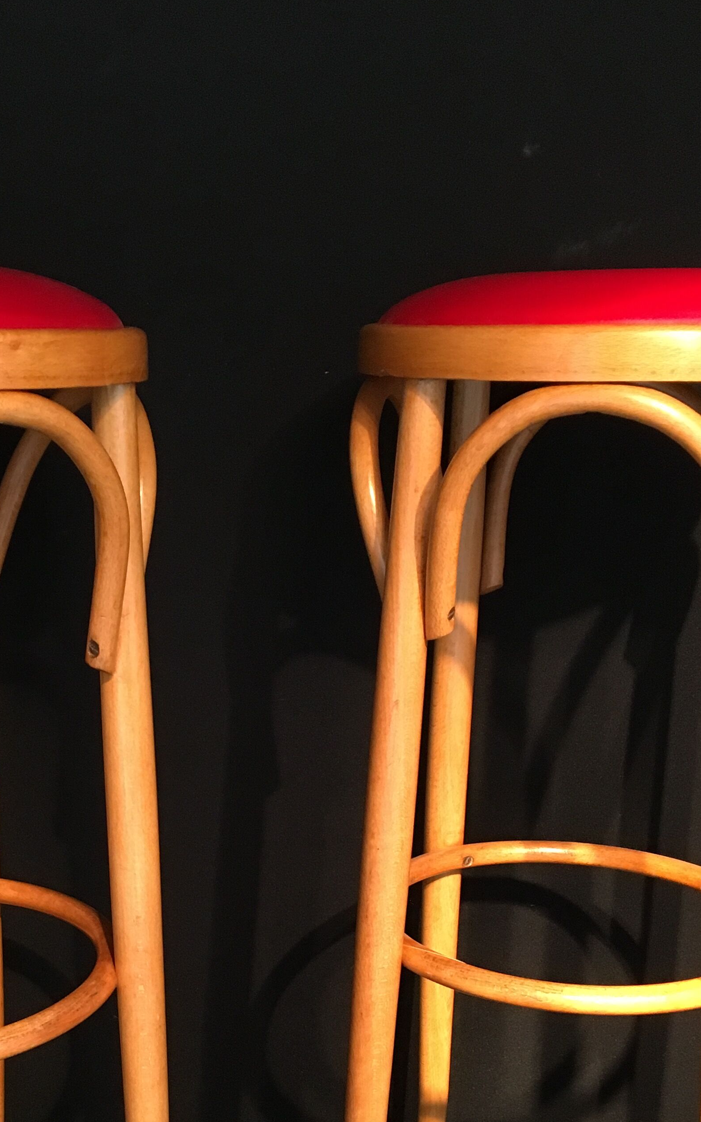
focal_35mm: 49
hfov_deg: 26.0
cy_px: 784
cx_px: 184
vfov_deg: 40.3
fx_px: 1498
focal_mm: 4.15
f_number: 2.2
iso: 250
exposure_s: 1/33
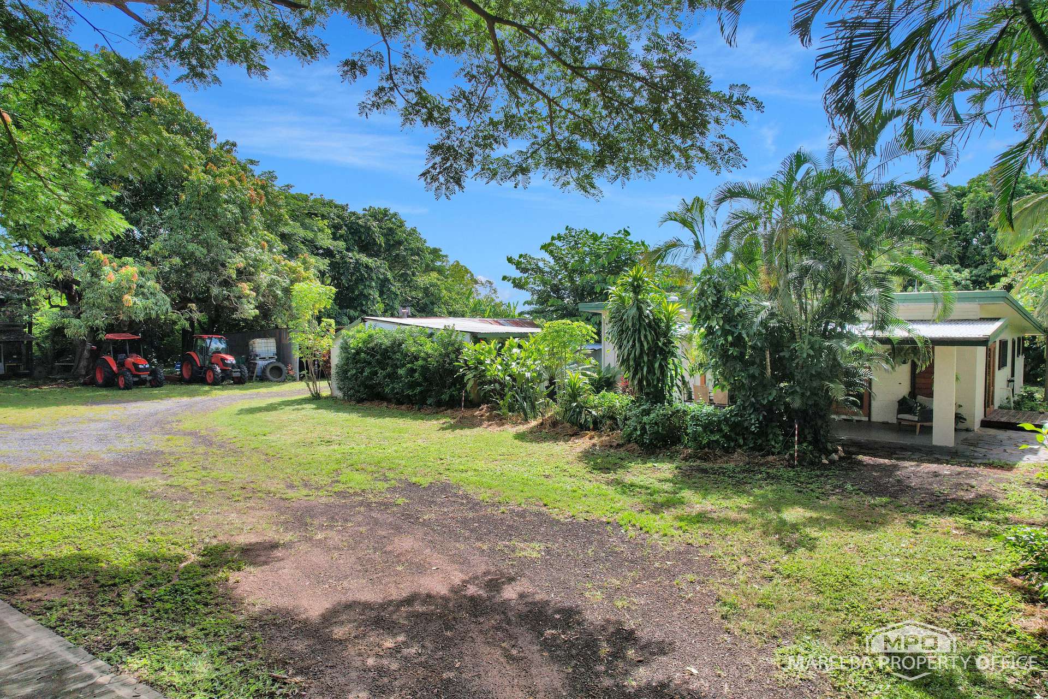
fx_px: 640
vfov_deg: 57.2
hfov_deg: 78.6
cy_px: 350
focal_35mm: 22
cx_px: 524
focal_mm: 8.38
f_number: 2.8
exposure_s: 1/1250
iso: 100
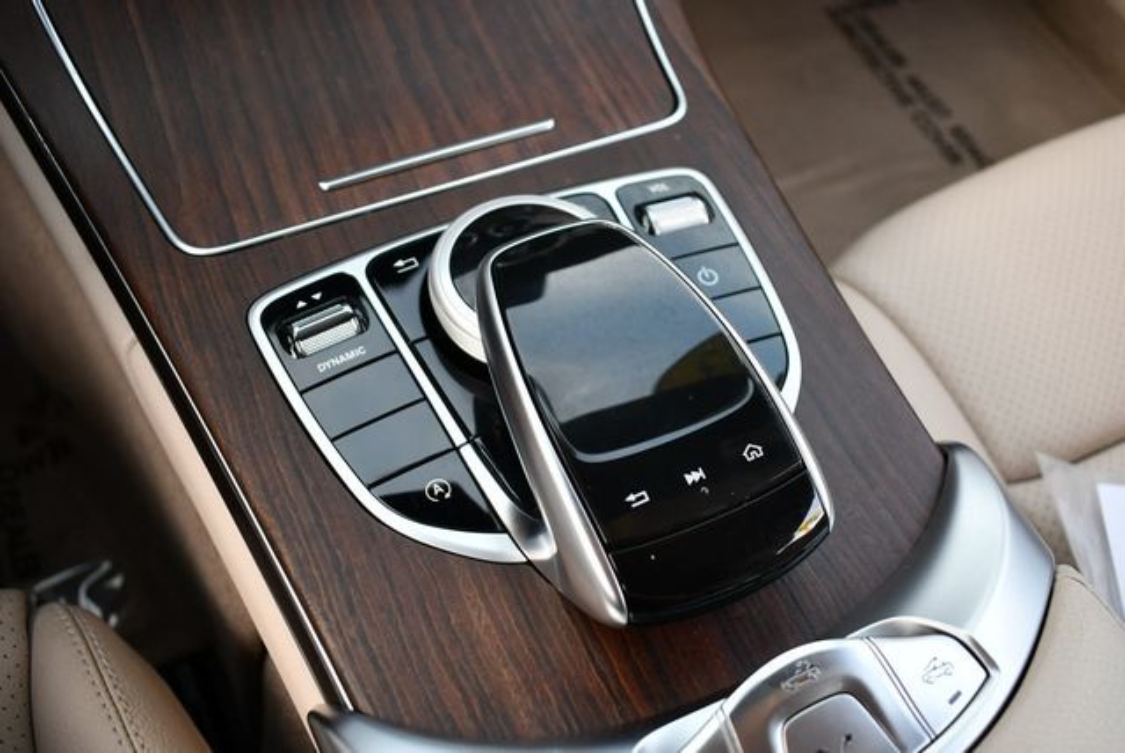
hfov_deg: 53.1
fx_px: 1126
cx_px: 562
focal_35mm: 36
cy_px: 376
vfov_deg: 36.9
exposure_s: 1/250
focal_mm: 18
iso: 500
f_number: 3.5
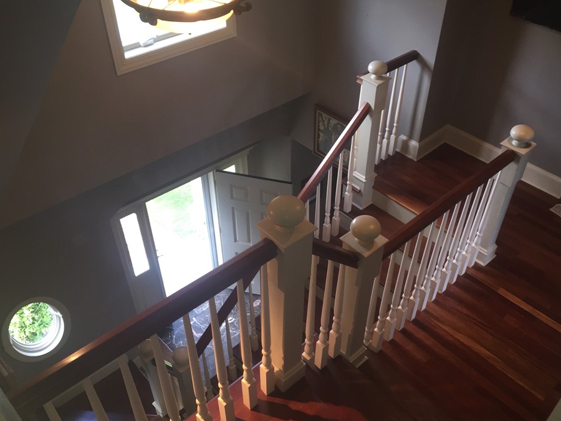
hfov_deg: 55.2
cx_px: 316
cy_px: 233
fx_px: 535
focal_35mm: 33
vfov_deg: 42.9
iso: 80
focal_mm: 4.15
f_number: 2.2
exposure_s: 1/30
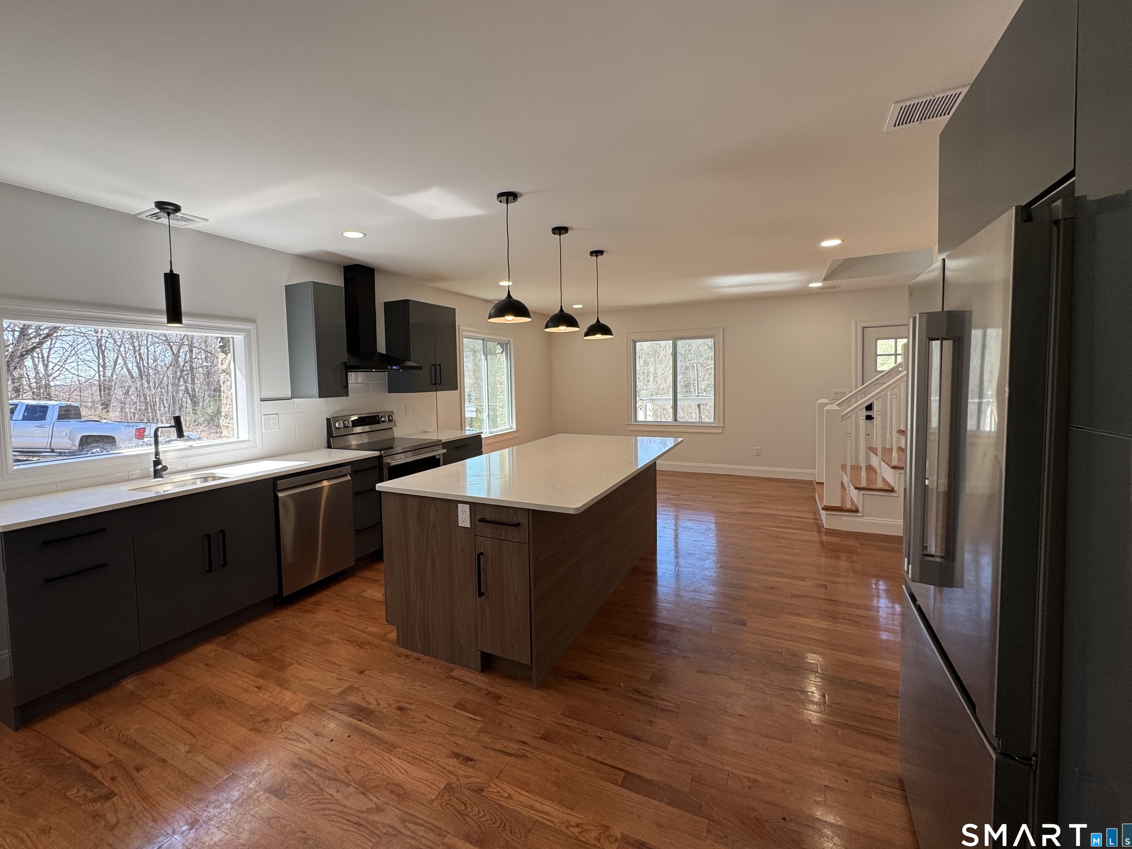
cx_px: 535
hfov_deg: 98.1
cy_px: 401
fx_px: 491
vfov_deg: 81.7
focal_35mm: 15
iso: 40
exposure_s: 1/104
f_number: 2.2
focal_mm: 2.22
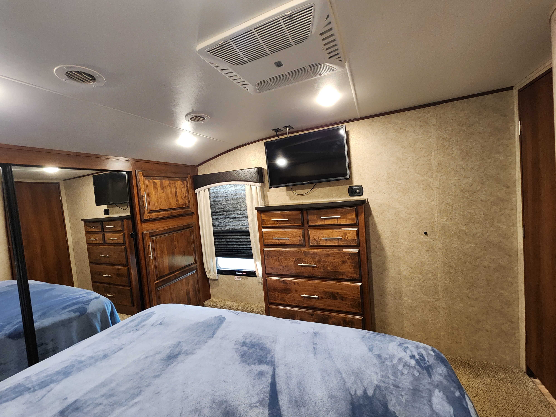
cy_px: 208
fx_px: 209
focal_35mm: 13
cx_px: 278
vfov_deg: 89.9
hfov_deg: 106.2
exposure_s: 1/33.3
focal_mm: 2.2
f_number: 2.2
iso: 500
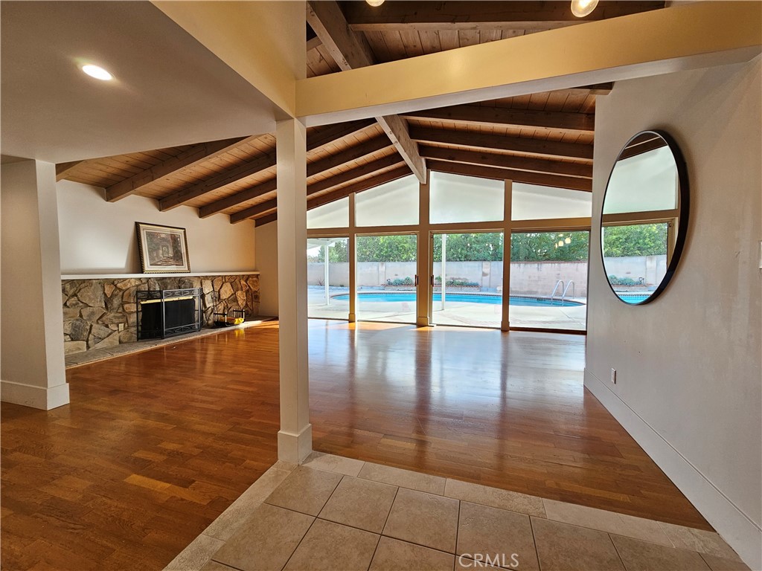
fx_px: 286
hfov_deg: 106.2
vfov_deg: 89.9
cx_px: 381
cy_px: 286
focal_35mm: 13
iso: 80
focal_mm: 2.2
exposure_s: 1/60
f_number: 2.2
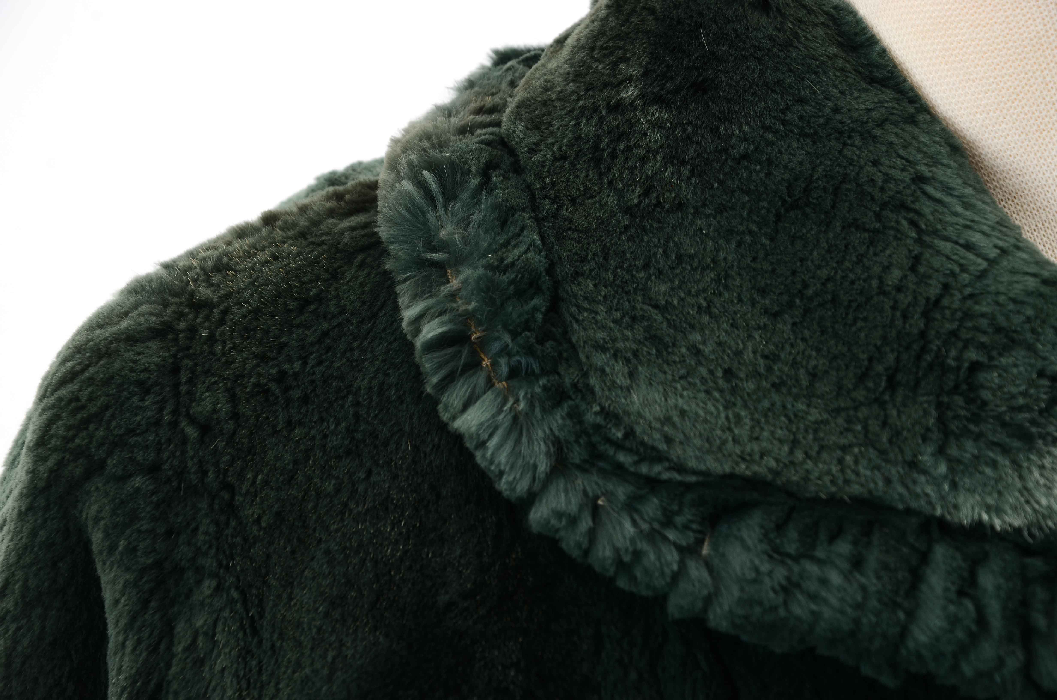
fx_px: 4615
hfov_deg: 13.1
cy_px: 350
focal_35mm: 158
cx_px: 528
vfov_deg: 8.7
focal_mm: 105
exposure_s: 1/60
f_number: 8
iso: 160
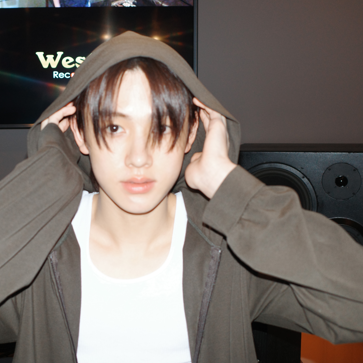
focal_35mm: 45
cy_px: 181
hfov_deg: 37.1
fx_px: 534
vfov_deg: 37.6
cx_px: 117
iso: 400
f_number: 2.8
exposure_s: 1/50
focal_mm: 18.3
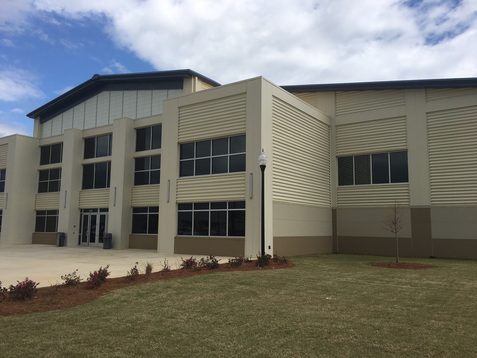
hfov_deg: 61.7
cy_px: 179
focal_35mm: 29
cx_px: 238
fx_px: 400
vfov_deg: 48.2
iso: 25
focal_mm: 4.15
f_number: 2.2
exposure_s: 1/2564
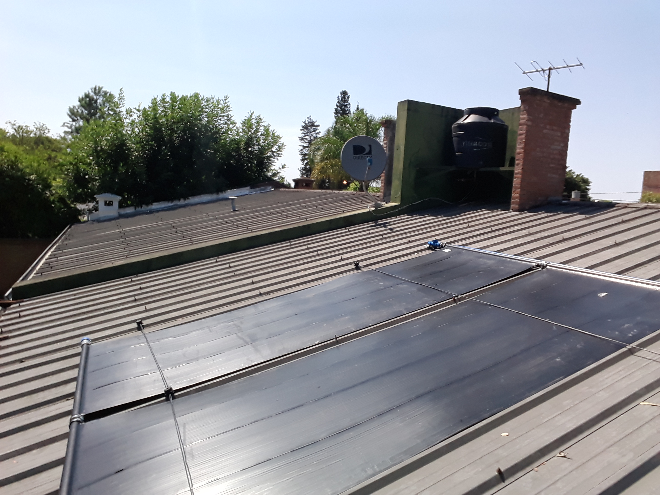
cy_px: 248
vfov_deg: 58.9
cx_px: 330
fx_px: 439
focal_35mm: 23
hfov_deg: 73.9
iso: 40
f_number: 2.2
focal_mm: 1.92
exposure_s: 1/1028
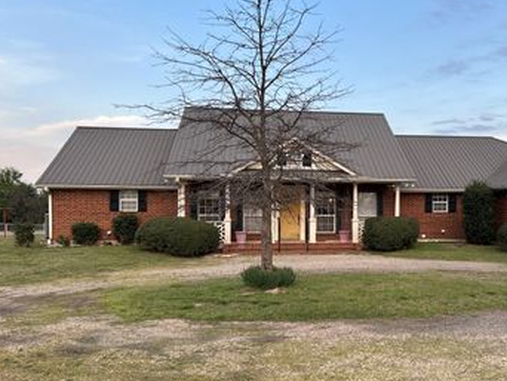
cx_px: 350
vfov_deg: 37.7
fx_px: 557
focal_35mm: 38
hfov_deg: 47.9
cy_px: 216
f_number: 1.5
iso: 50
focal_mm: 5.7
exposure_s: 1/588
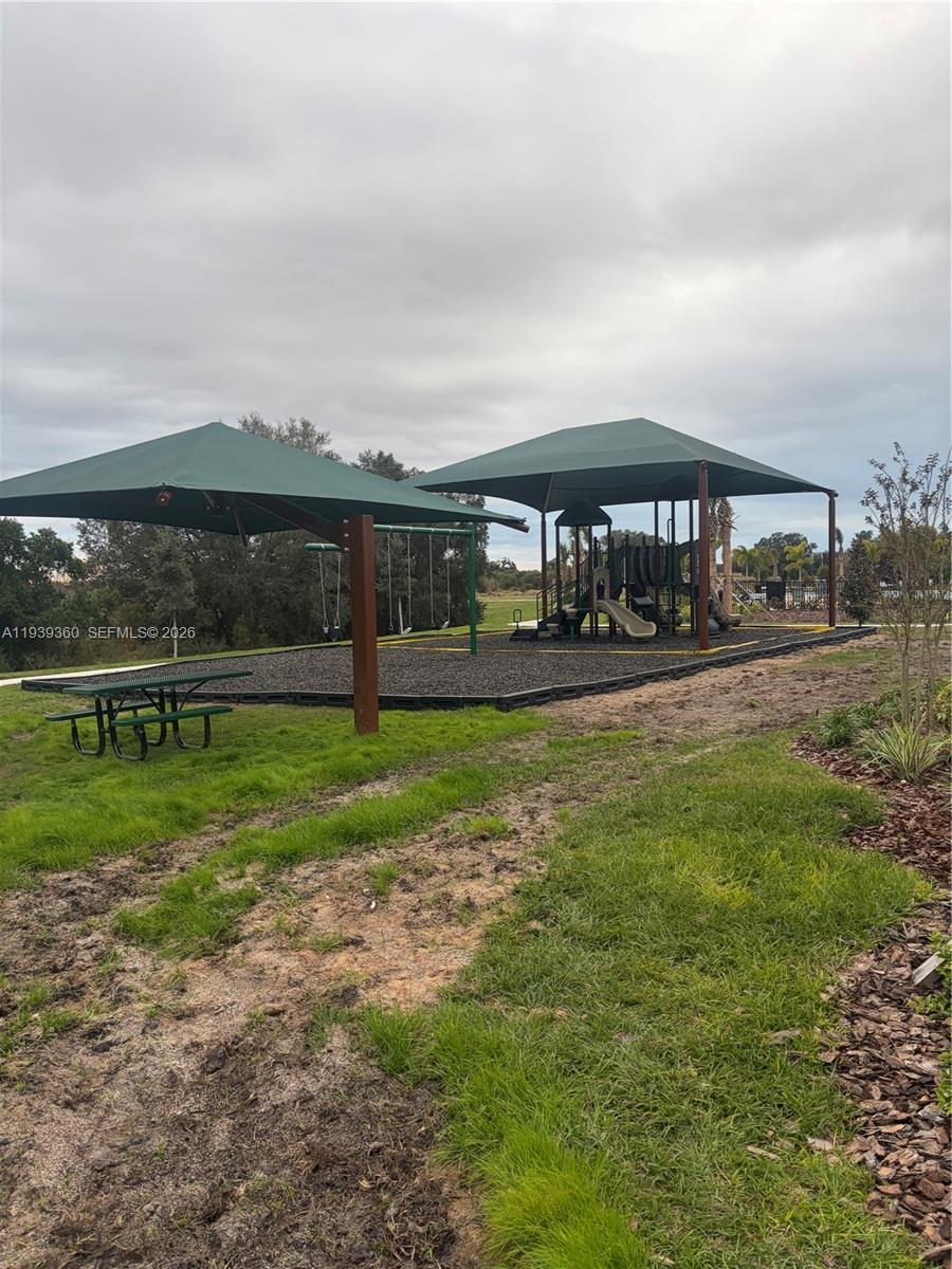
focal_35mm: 26
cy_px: 634
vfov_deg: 67.3
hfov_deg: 53.1
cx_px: 476
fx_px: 953
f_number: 1.6
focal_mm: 5.96
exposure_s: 1/122
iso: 64
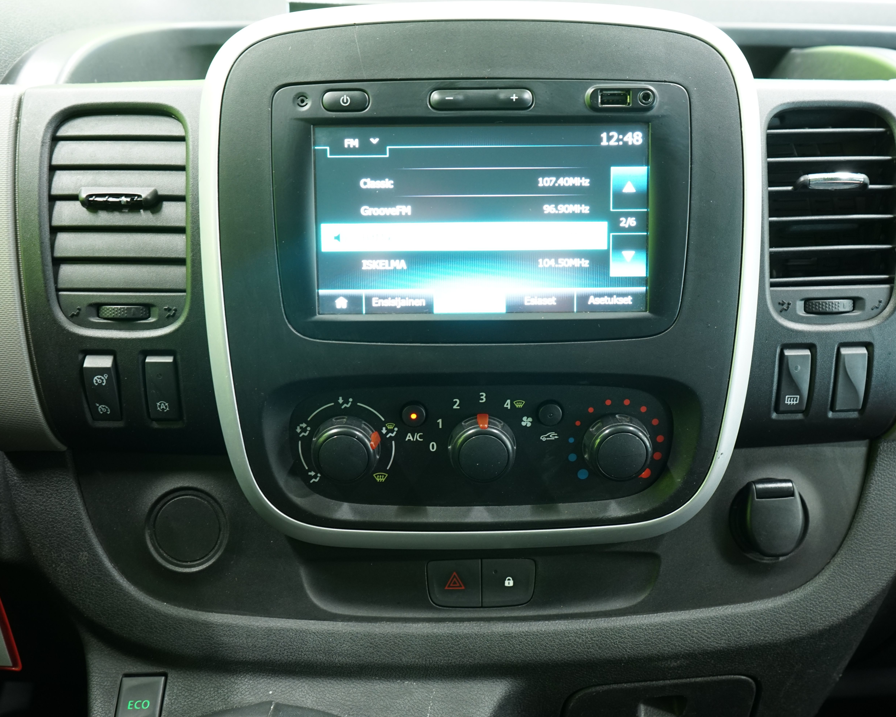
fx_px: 849
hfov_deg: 55.6
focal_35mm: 32
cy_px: 362
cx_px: 469
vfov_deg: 45.8
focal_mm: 28
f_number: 5.6
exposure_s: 1/3
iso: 800
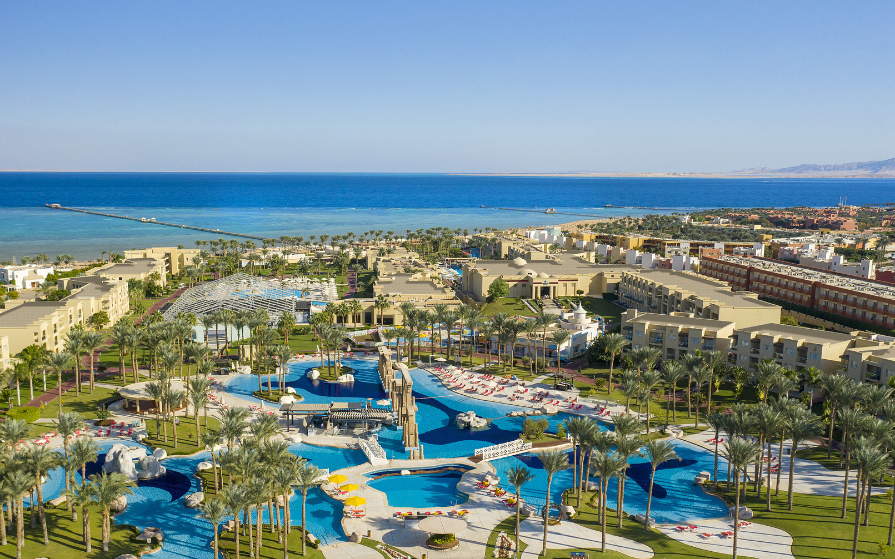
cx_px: 421
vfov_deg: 37.2
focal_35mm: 34
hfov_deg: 56.7
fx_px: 829
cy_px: 327
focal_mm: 10.26
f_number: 4.5
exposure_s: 1/200
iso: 100
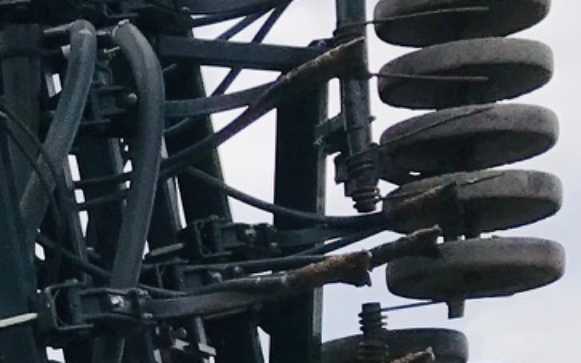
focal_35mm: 165
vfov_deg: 7.7
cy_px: 630
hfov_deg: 10.8
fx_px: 2613
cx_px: -807
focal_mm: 3.99
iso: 20
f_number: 1.8
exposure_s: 1/2994
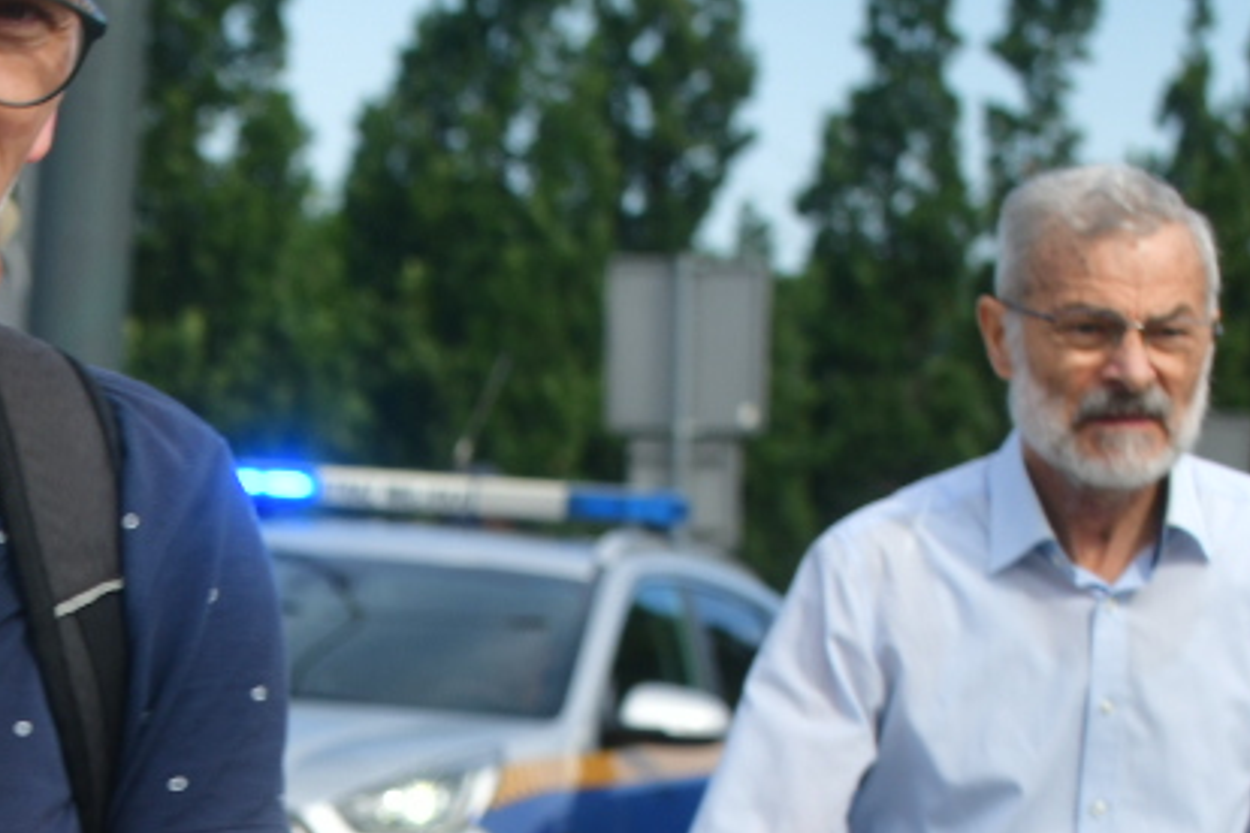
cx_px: -178
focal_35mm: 274
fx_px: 9513
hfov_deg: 7.5
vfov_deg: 5.0
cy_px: 1093
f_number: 6.3
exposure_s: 1/500
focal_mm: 70
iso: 100
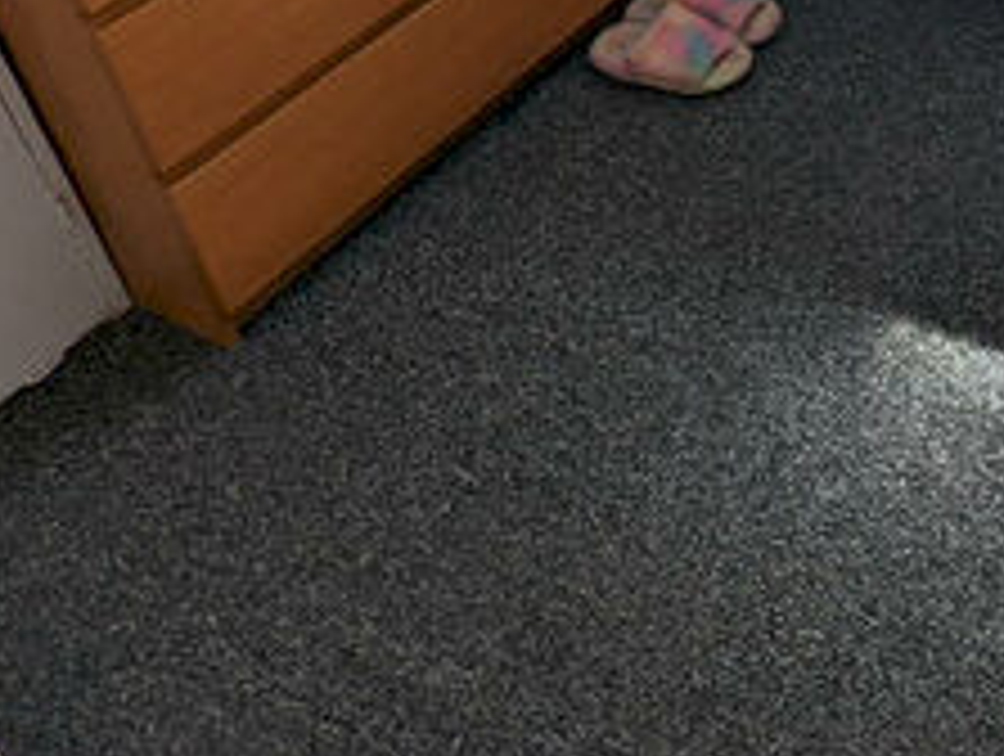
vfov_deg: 25.5
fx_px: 1453
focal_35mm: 50
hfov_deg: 33.6
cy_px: -205
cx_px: 1083
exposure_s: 1/588
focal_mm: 2.35
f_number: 2.2
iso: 44
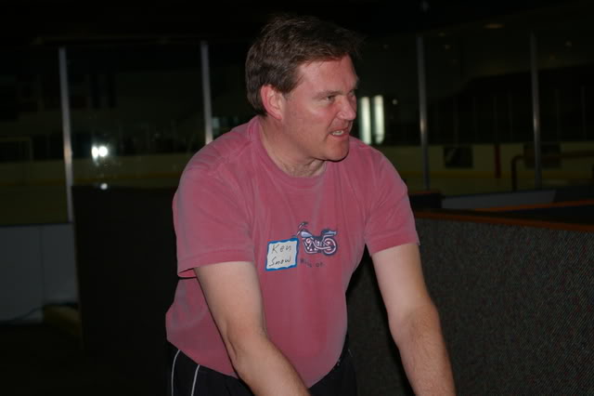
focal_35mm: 82
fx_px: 1360
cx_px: 297
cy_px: 198
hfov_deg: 24.6
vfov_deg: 16.5
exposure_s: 1/60
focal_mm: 55
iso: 200
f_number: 5.6
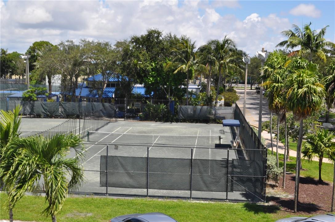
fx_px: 446
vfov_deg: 28.0
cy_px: 111
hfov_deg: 41.2
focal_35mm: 48
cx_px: 168
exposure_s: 1/200
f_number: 13
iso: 200
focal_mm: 32
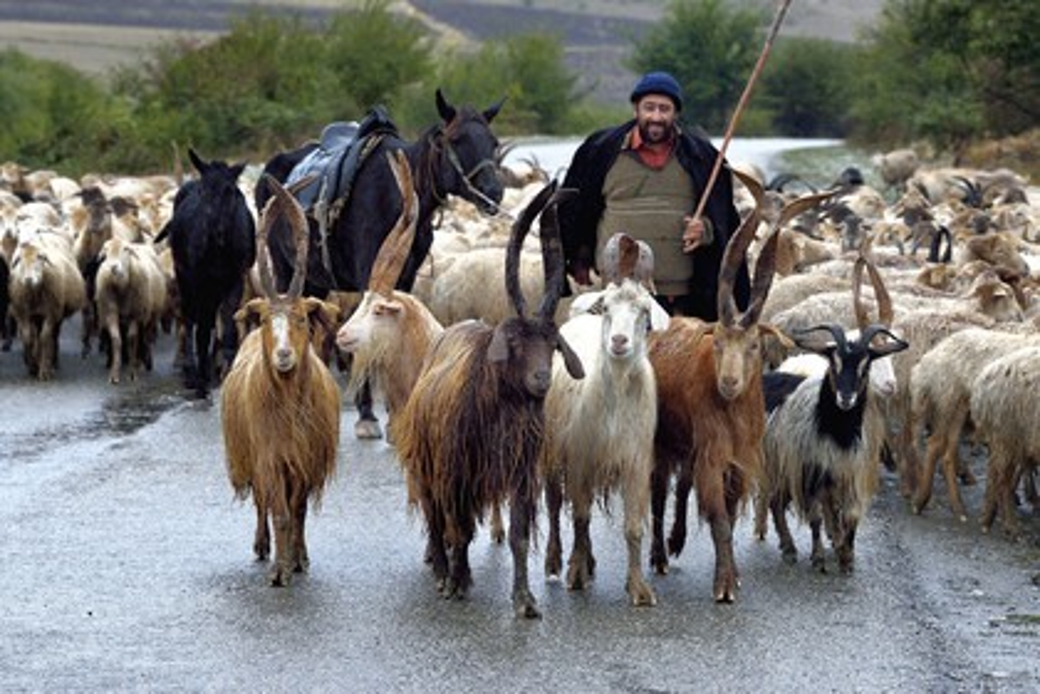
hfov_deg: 12.5
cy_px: 347
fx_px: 4766
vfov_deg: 8.3
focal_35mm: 165
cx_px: 520
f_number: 9
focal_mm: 165
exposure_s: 1/250
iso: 800
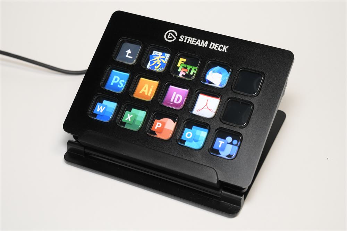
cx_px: 174
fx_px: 674
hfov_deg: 28.9
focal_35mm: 70
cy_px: 116
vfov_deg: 19.4
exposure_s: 1/80
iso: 2800
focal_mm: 70
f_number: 10
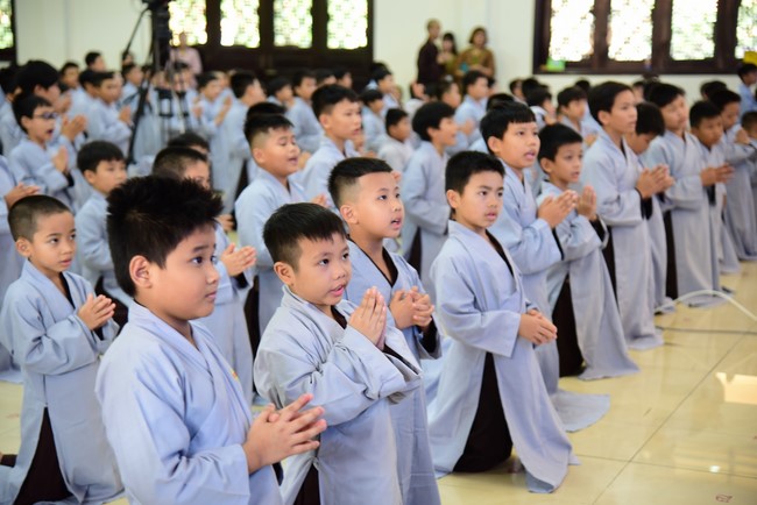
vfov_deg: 18.2
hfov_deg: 27.0
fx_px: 1578
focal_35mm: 75
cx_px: 378
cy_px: 252
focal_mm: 75
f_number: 4
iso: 1000
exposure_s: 1/30
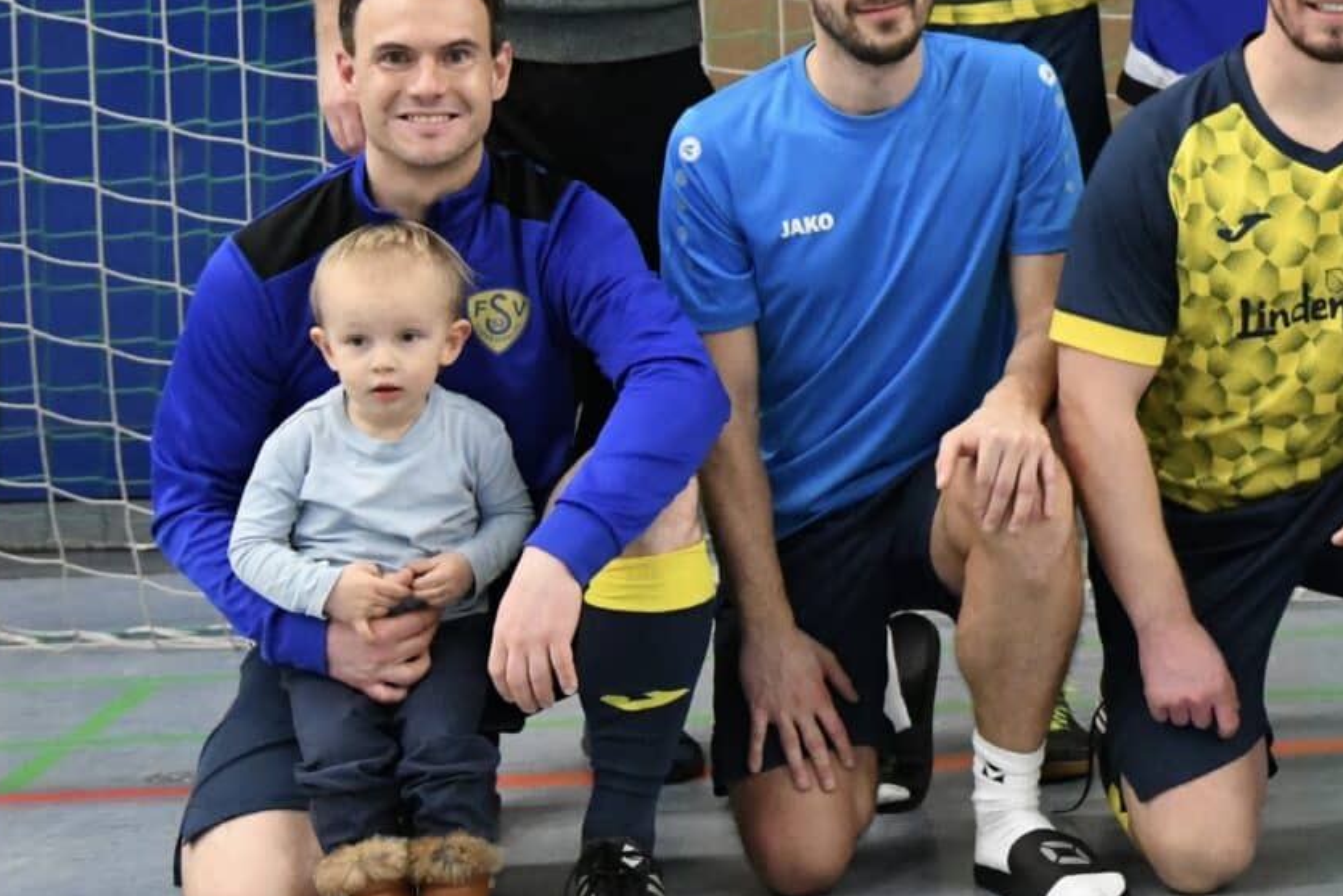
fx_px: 2836
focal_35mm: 76
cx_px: 1295
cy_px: 133
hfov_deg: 25.5
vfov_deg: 17.7
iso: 8000
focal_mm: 31
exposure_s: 1/640
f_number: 2.8
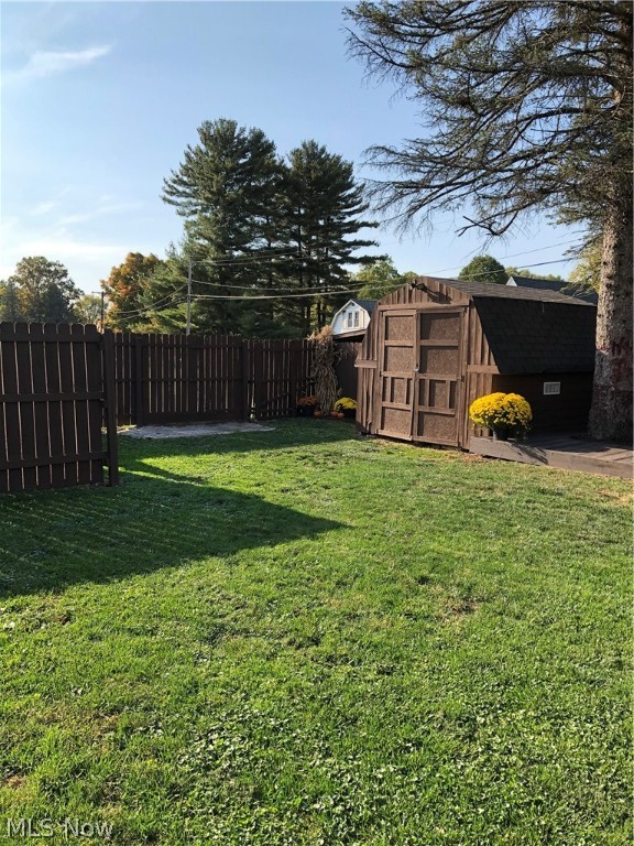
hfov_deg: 49.7
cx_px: 317
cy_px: 423
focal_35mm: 28
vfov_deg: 63.4
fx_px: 684
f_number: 1.8
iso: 20
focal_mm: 3.99
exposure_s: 1/842
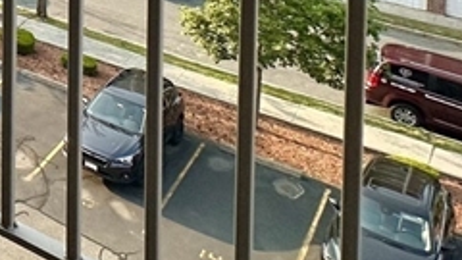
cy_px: -281
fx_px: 796
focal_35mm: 65
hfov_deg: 24.0
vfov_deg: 14.7
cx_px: -264
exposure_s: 1/1159
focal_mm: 2.22
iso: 50
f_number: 2.2
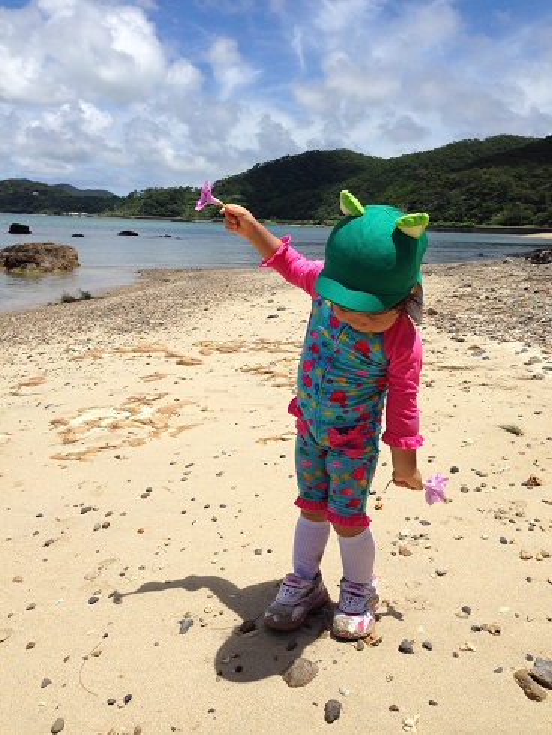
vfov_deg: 55.3
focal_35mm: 33
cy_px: 368
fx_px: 701
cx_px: 276
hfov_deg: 43.0
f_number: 2.4
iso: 50
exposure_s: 1/2262
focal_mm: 4.12
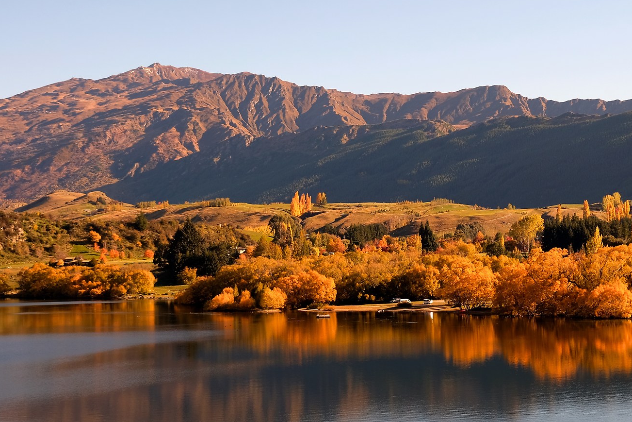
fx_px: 1229
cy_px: 195
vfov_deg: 19.5
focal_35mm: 70
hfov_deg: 28.0
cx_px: 542
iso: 200
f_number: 4
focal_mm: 25.4
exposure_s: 1/600
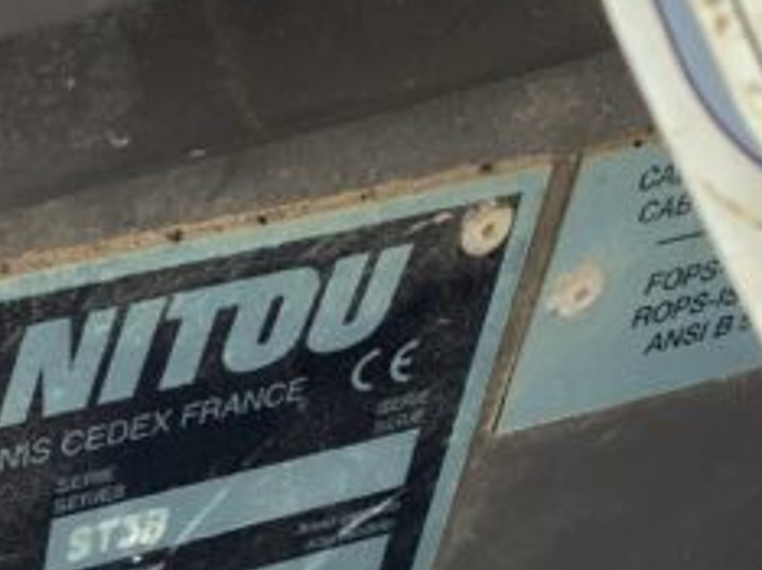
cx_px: 231
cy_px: 691
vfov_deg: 11.4
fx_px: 2793
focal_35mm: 127
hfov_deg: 15.5
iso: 64
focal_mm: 3
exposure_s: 1/61
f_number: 1.8
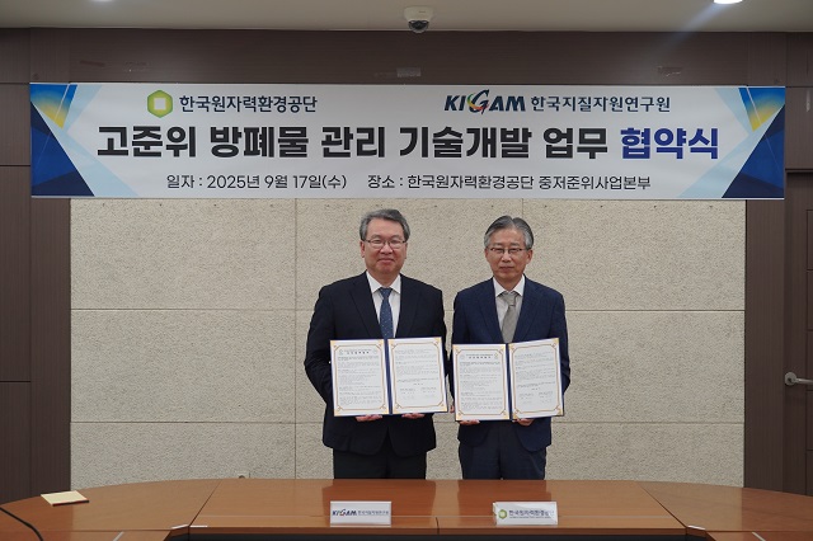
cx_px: 406
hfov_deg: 42.8
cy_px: 270
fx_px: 1038
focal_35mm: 46
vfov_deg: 29.2
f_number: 4
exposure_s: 1/160
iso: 640
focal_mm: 46
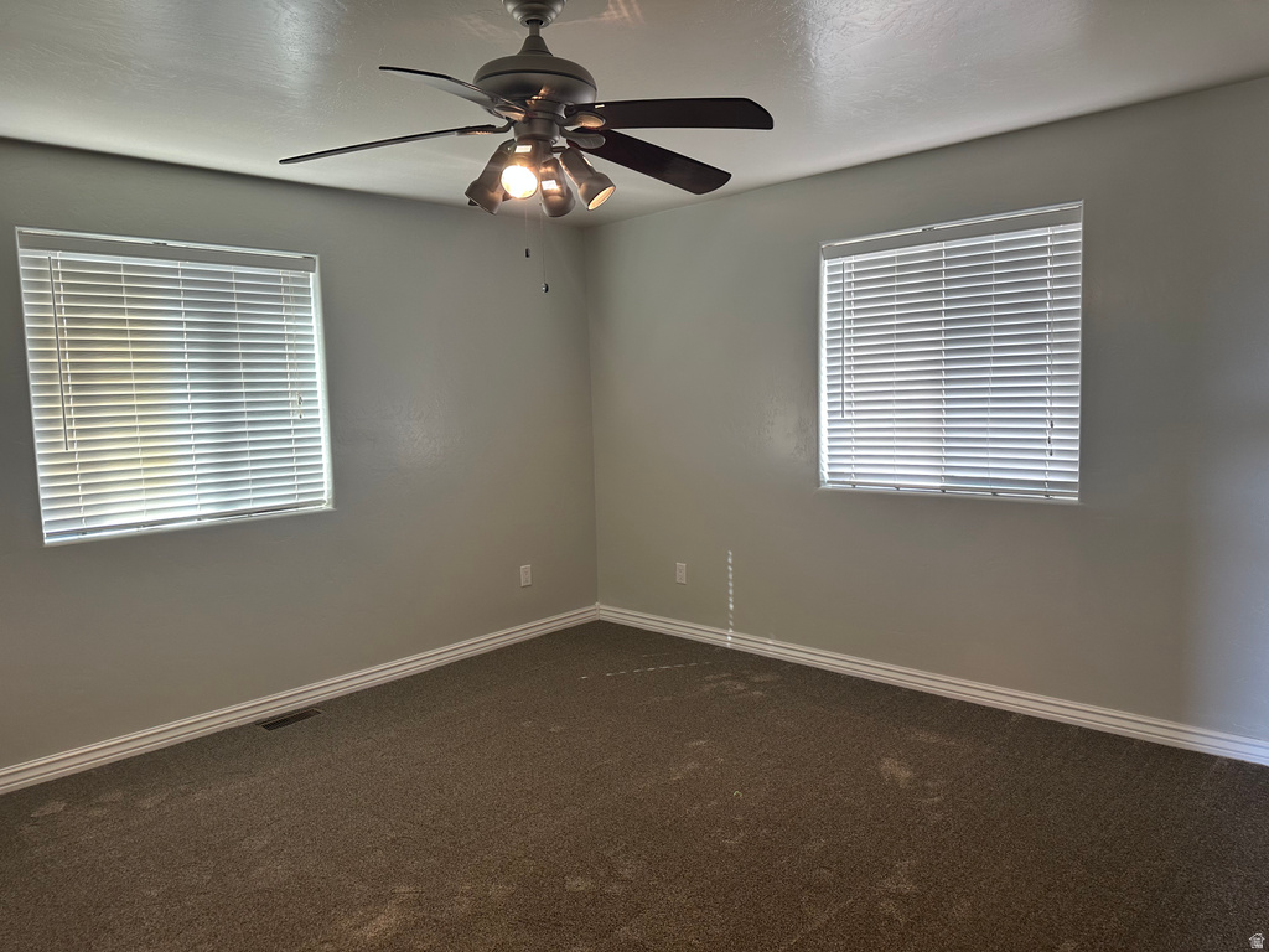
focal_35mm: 24
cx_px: 634
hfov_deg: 71.6
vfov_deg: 56.8
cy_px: 476
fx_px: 880
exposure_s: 1/60
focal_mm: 6.86
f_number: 1.78
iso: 125
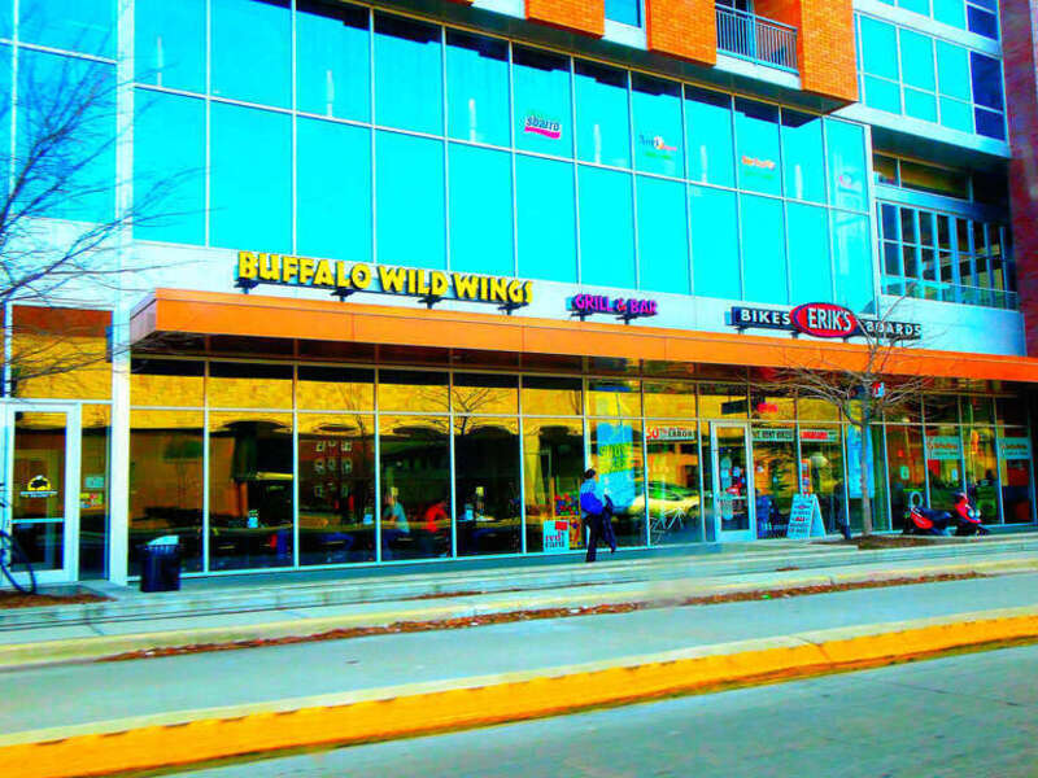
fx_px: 990
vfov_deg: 42.9
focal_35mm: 33
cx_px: 519
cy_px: 389
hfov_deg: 55.4
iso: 250
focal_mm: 6
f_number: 3.5
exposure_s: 1/250
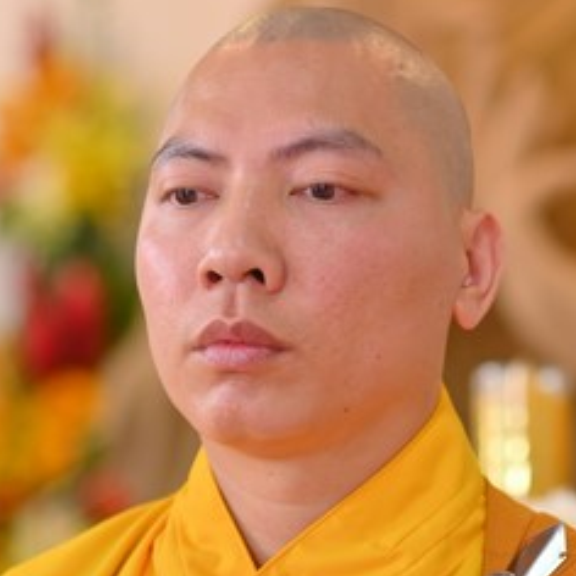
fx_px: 3746
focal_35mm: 199
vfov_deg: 8.7
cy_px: 591
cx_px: 306
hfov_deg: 8.8
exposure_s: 1/100
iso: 125
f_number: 2.5
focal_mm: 85
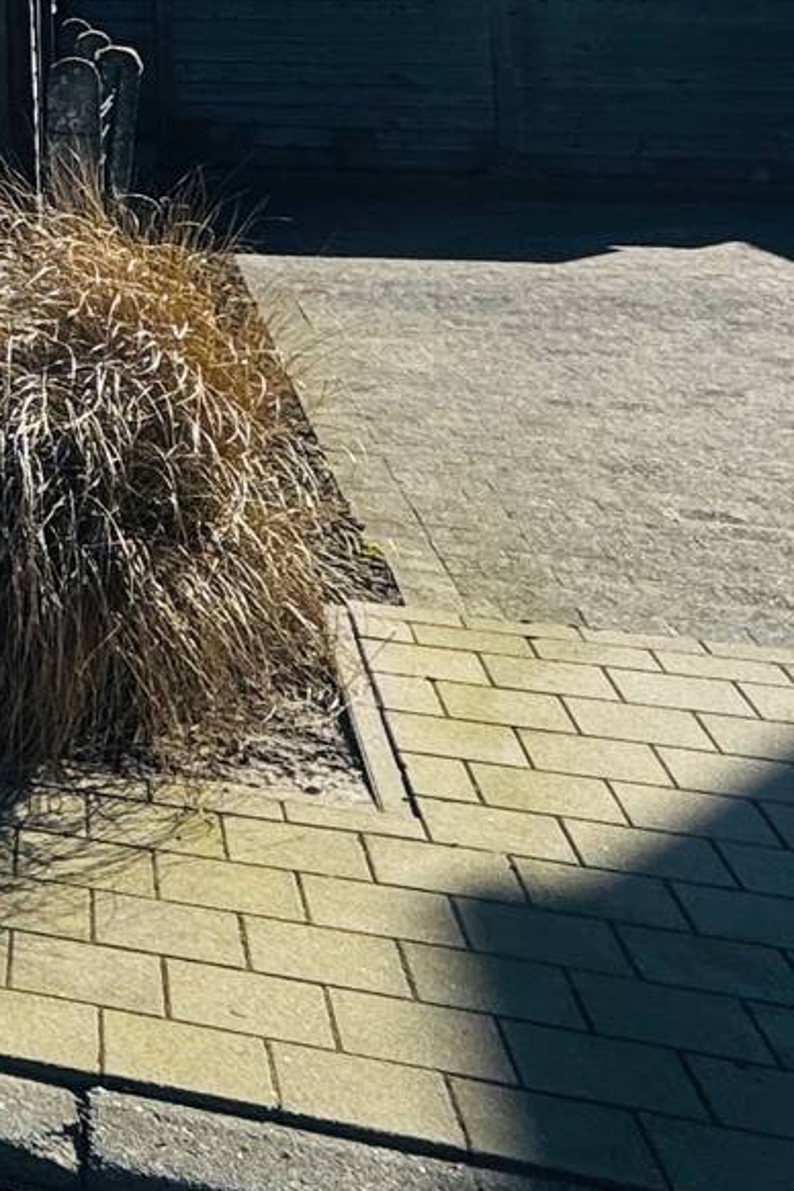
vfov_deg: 28.2
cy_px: -162
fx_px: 2117
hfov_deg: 14.5
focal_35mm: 64
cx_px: -1072
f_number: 2.2
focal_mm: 2.22
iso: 40
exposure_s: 1/1198
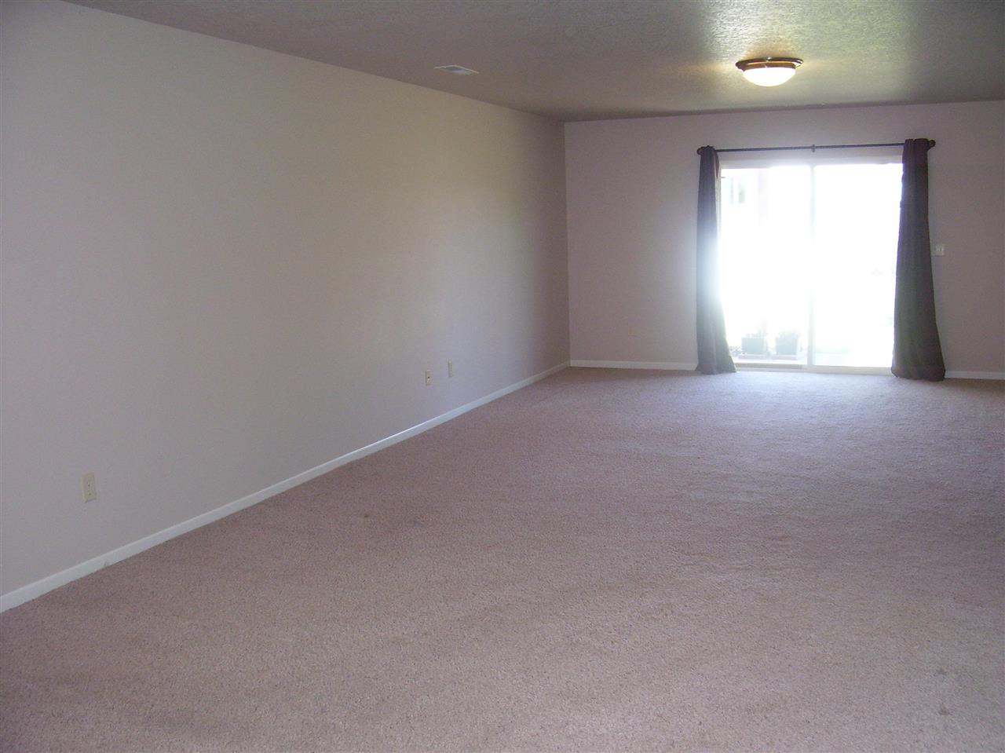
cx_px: 502
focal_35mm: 34
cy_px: 376
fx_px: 987
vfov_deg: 41.8
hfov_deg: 54.0
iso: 125
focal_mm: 5.6
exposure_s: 1/60
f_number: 2.7
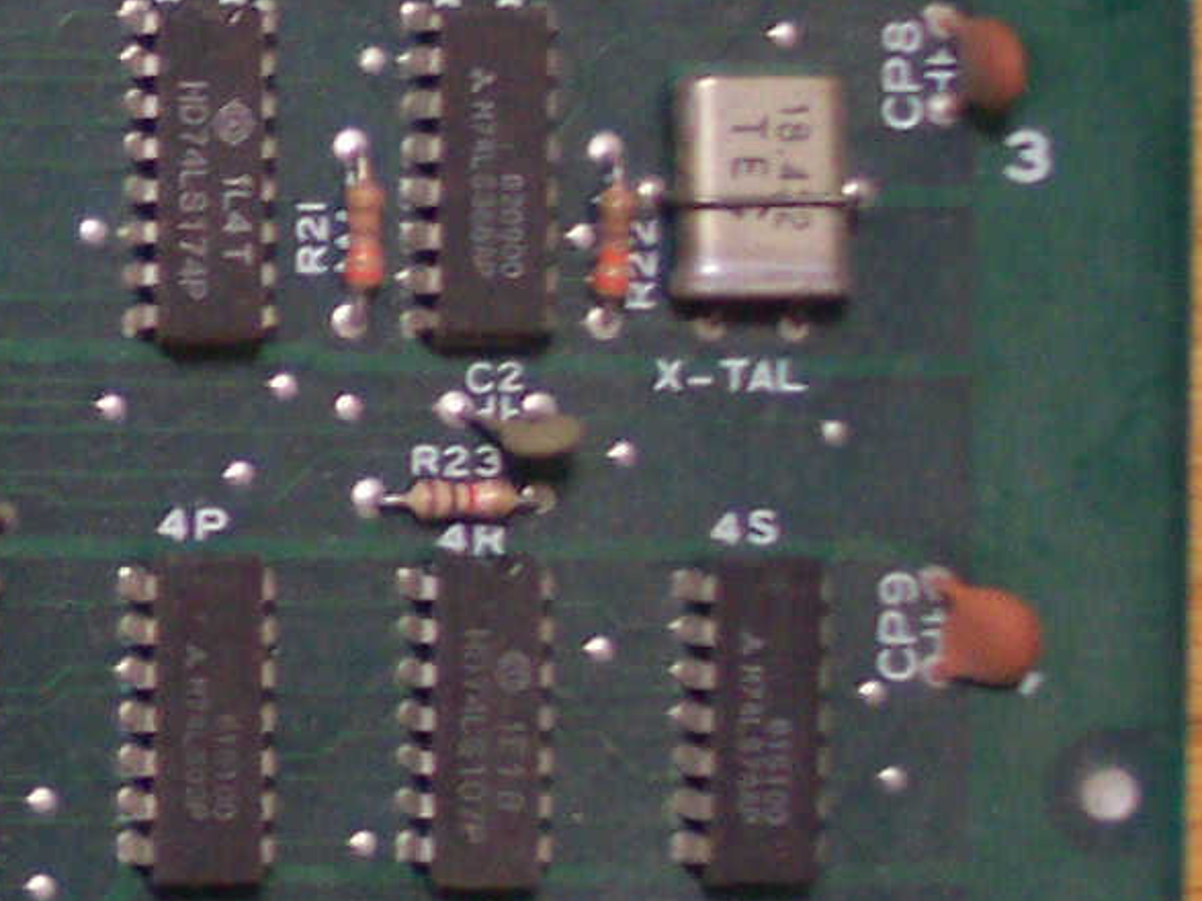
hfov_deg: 10.9
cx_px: -1120
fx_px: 5798
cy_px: 203
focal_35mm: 167
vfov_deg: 8.9
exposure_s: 1/20
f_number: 2.8
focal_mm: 8
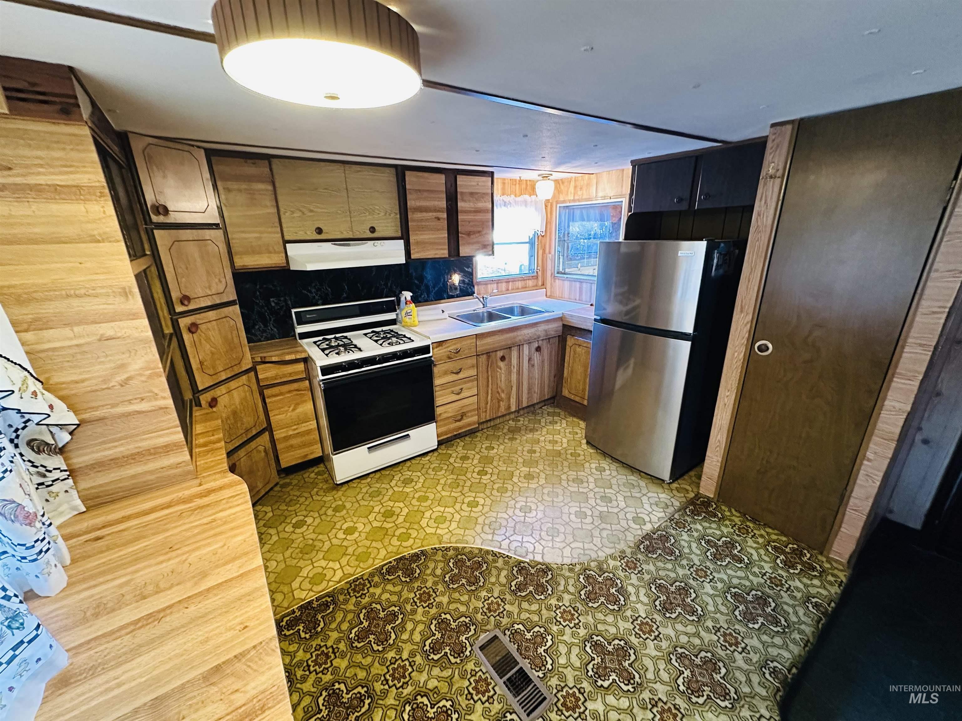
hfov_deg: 102.1
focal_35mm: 14
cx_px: 481
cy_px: 360
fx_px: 389
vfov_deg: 85.7
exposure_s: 1/60
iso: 800
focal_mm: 2.22
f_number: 2.2
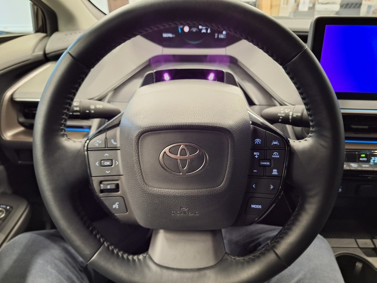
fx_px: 250
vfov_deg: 58.9
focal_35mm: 23
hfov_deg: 73.9
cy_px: 142
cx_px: 188
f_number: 1.8
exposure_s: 1/25
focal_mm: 5.54
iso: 400
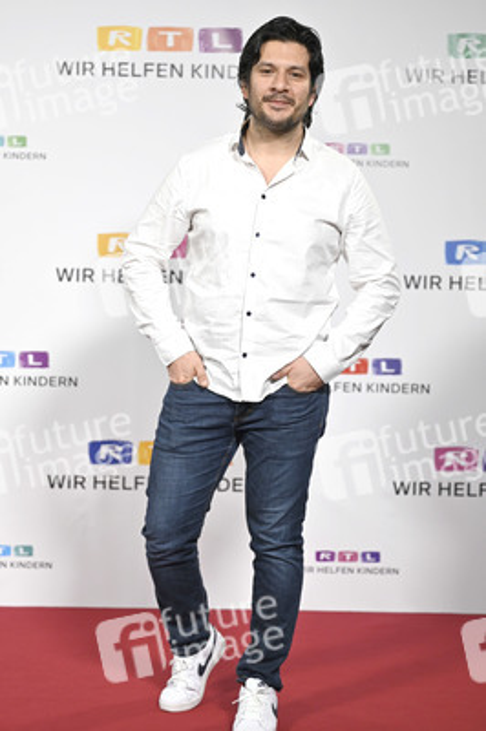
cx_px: 243
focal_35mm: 70
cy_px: 366
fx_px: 1420
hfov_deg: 19.4
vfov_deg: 28.9
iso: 800
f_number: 2.8
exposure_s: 1/320
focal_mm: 70
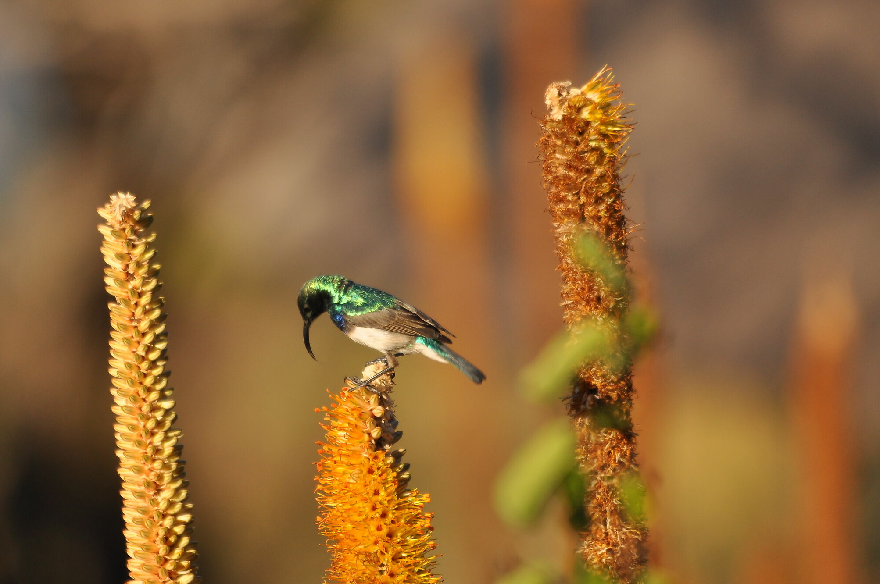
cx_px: 369
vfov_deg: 1.9
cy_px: 310
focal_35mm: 718
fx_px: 17528
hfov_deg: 2.9
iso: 200
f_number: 5.6
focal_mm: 400
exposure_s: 1/500
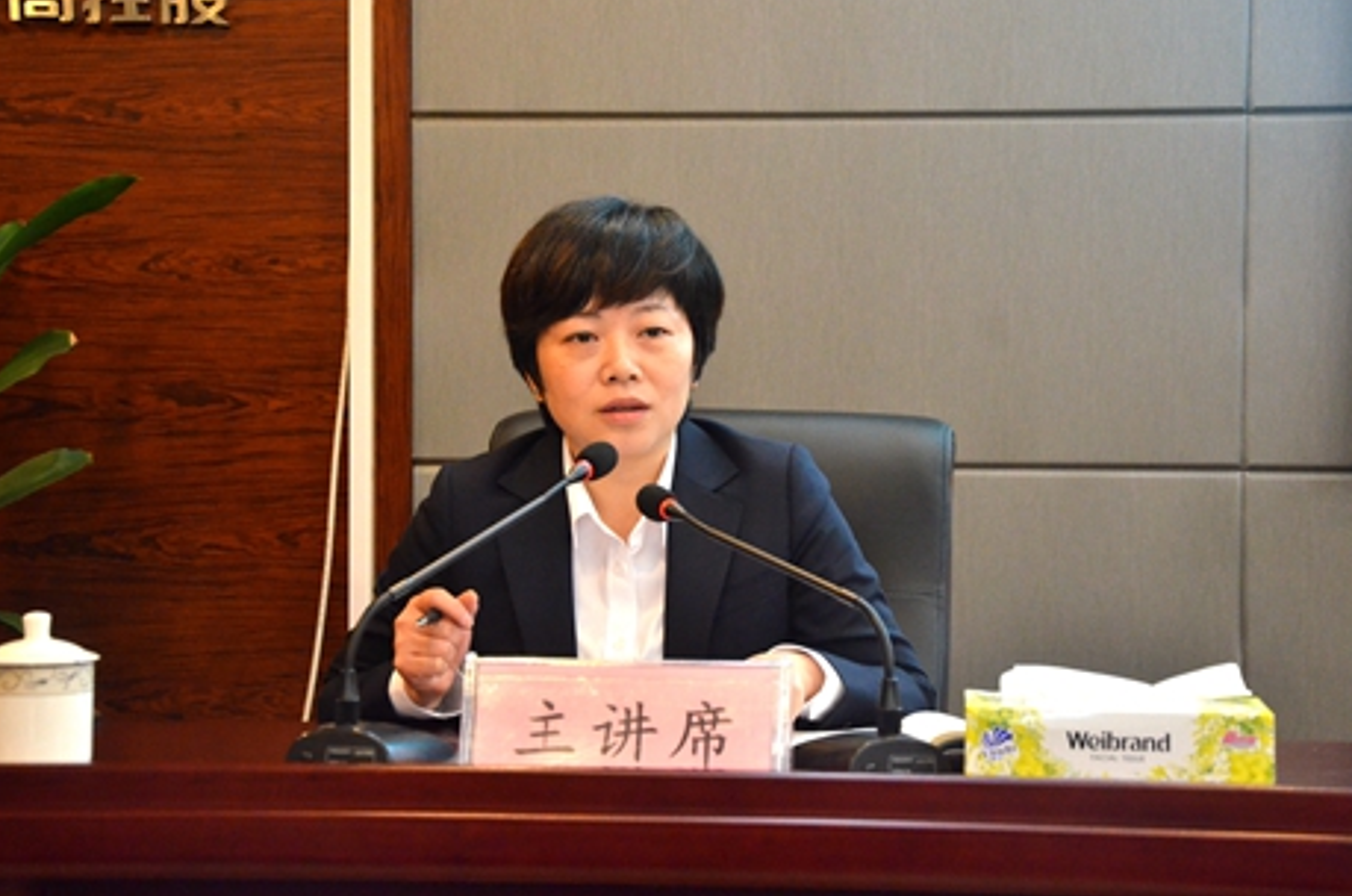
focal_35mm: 85
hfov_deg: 24.0
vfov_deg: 16.0
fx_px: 3186
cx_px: 713
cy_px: 411
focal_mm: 52
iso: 2000
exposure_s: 1/60
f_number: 5.6
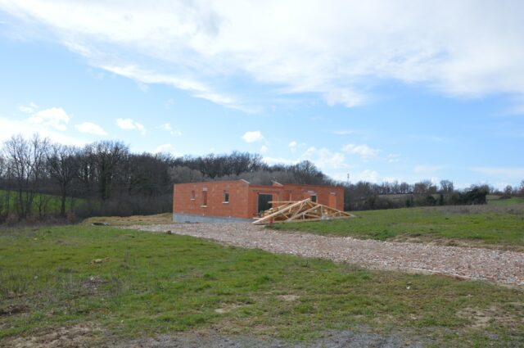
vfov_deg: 47.8
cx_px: 262
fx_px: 392
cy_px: 174
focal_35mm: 27
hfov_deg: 67.4
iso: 100
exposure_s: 1/250
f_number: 8
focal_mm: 18
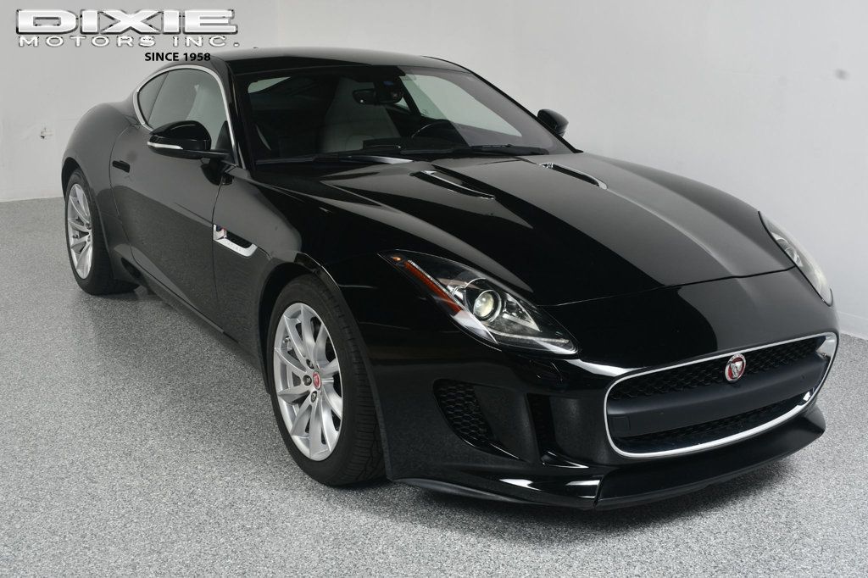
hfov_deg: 48.5
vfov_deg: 33.4
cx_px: 434
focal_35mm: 40
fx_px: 964
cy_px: 289
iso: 100
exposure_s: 1/160
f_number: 10
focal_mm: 27
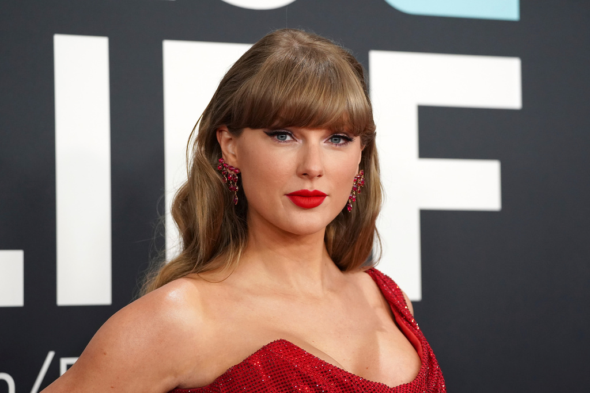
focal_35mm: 137
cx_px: 295
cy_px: 196
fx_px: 2245
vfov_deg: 10.0
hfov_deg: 15.0
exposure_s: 1/640
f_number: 5.6
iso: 4000
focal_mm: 137
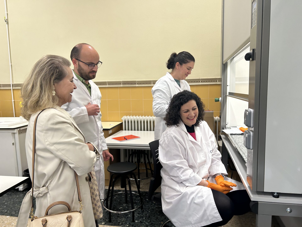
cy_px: 114
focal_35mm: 26
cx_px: 151
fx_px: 227
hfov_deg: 67.3
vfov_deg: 53.1
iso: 80
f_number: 1.5
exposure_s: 1/100
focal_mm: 5.7
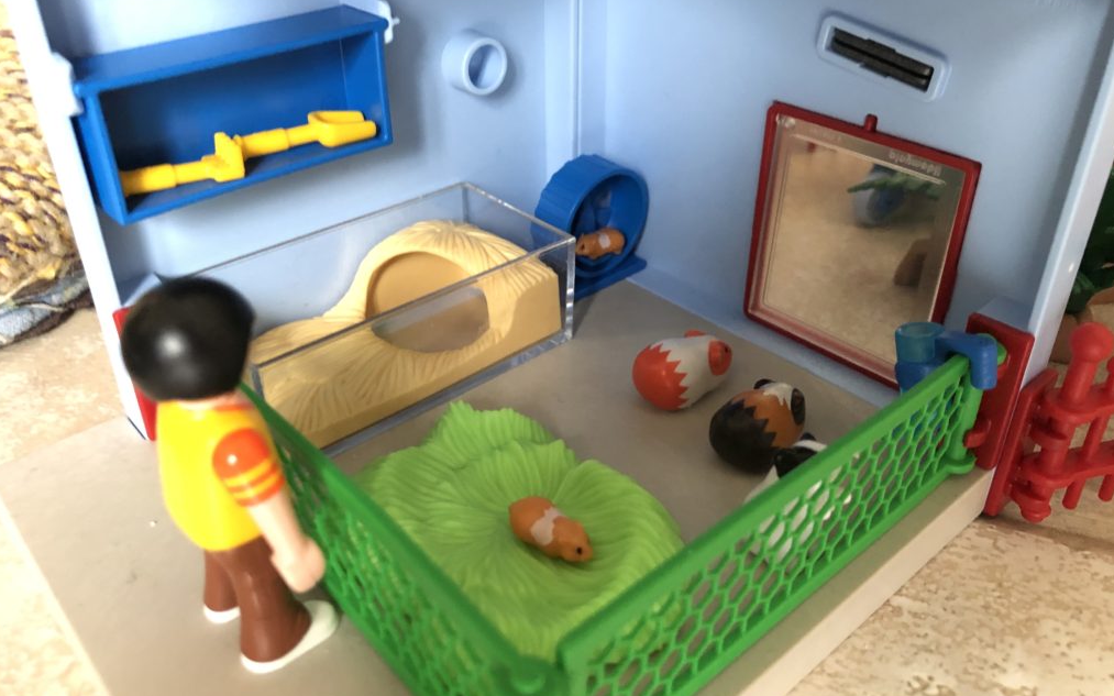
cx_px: 558
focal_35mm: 30
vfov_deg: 41.8
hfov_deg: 62.9
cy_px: 322
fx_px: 911
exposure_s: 1/4
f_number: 1.8
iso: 80
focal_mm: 3.99
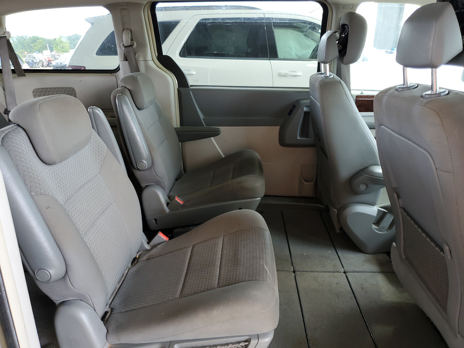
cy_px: 174
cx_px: 232
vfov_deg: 53.1
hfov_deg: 67.3
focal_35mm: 26
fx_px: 349
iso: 54
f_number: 1.5
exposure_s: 1/60.2
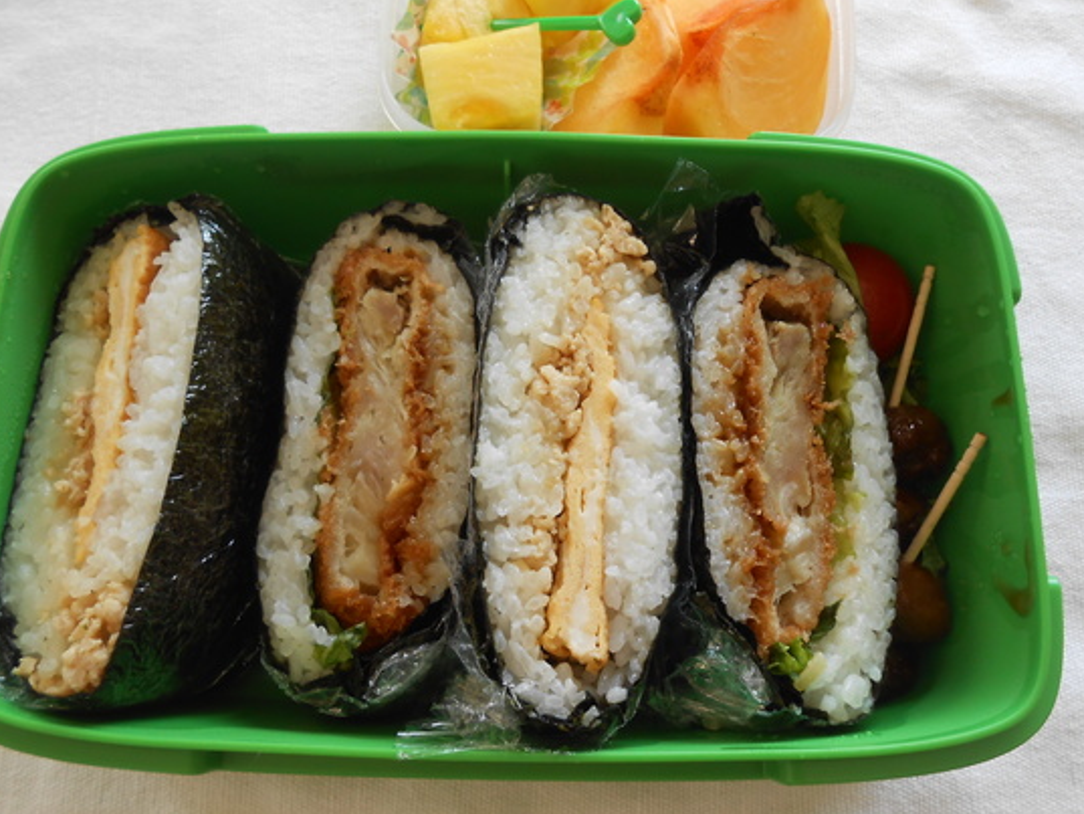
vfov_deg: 45.4
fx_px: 971
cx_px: 521
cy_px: 368
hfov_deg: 58.3
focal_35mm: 31
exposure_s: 1/80
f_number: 3.5
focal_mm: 4.6
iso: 80
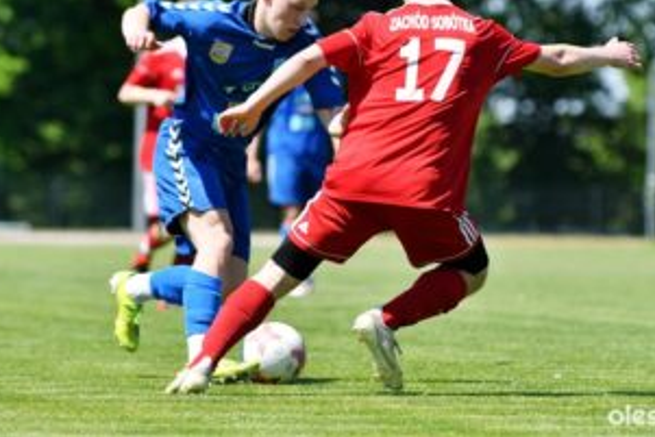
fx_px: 7499
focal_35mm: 412
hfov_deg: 5.0
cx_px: 366
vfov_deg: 3.3
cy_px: 149
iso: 100
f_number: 3.2
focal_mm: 155
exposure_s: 1/2500
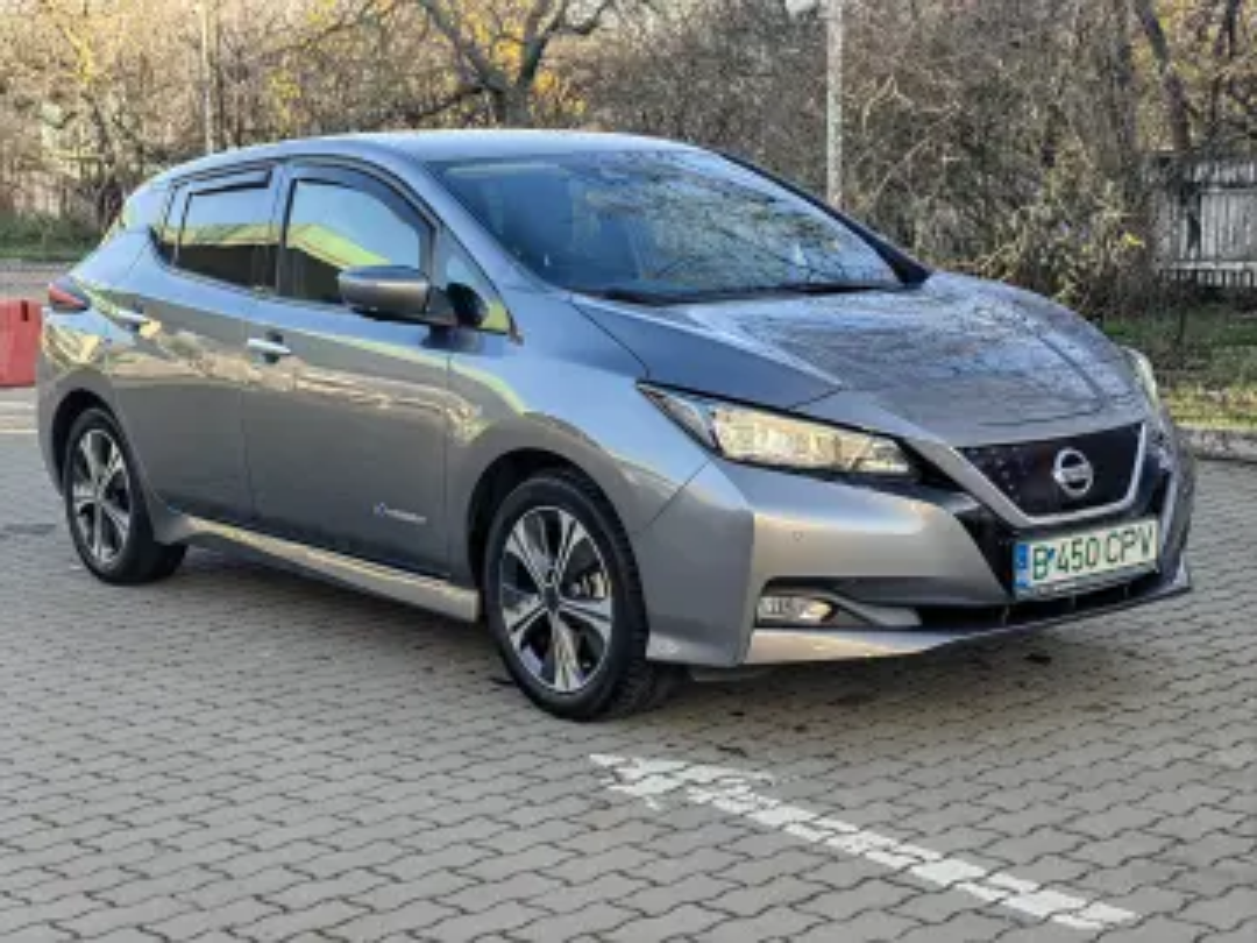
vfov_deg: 26.1
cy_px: 472
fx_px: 2034
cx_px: 628
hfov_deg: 34.3
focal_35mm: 56
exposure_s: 1/288
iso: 80
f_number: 1.8
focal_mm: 5.54
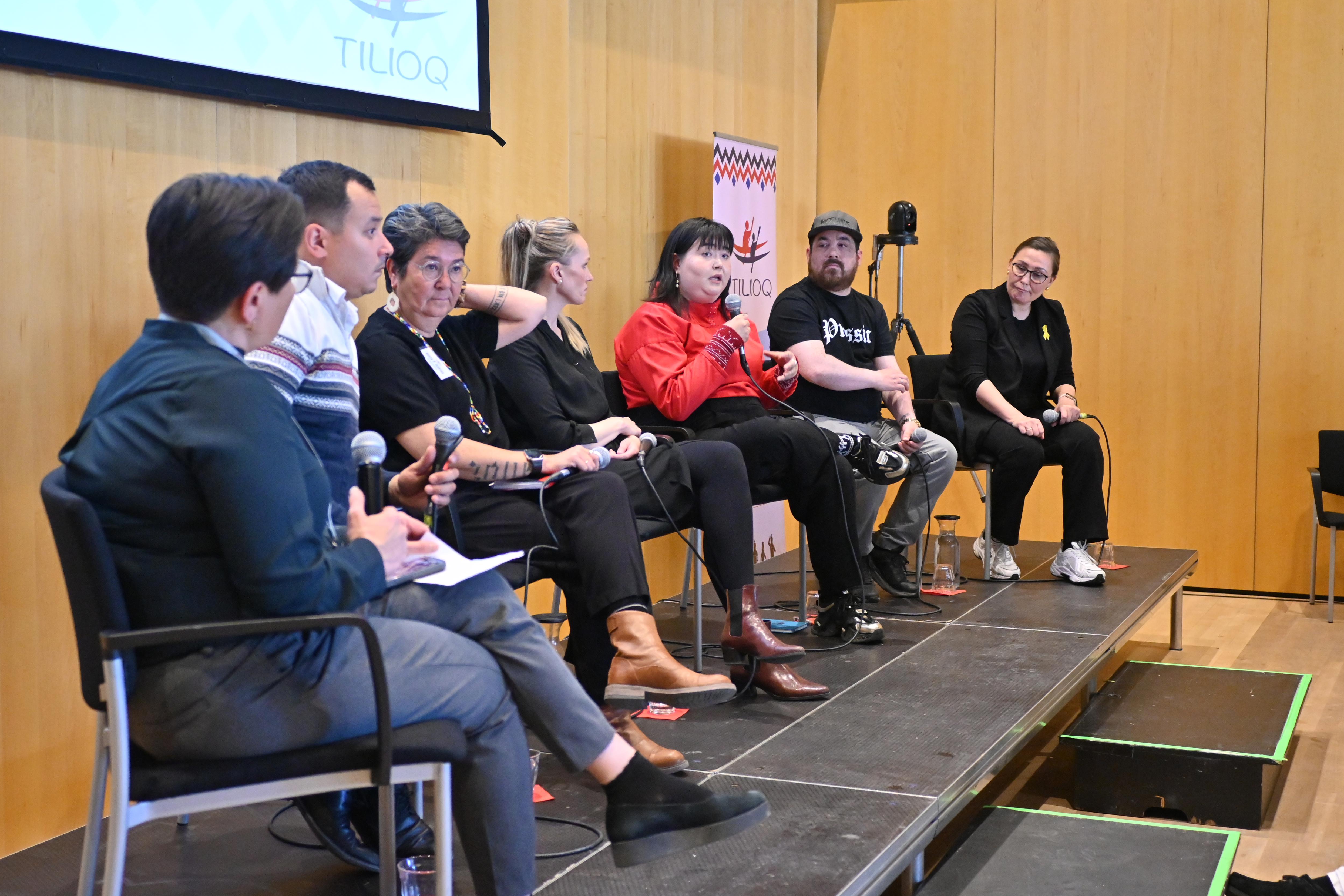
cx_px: 639
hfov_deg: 41.9
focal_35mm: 47
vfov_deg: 28.6
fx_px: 1754
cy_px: 418
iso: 2000
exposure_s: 1/200
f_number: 2.8
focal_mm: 28
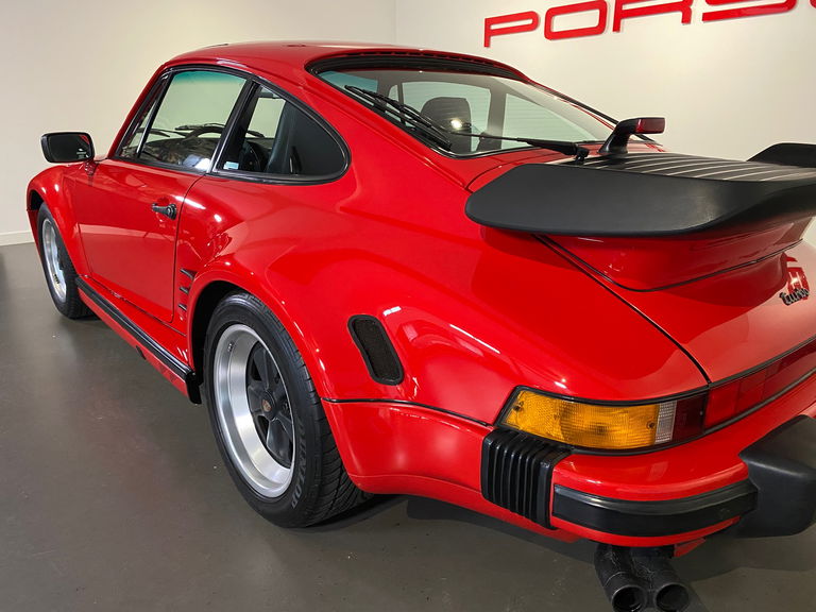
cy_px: 306
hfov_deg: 67.3
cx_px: 408
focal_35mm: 26
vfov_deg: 53.1
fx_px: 613
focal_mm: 4.25
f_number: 1.8
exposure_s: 1/44
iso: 500
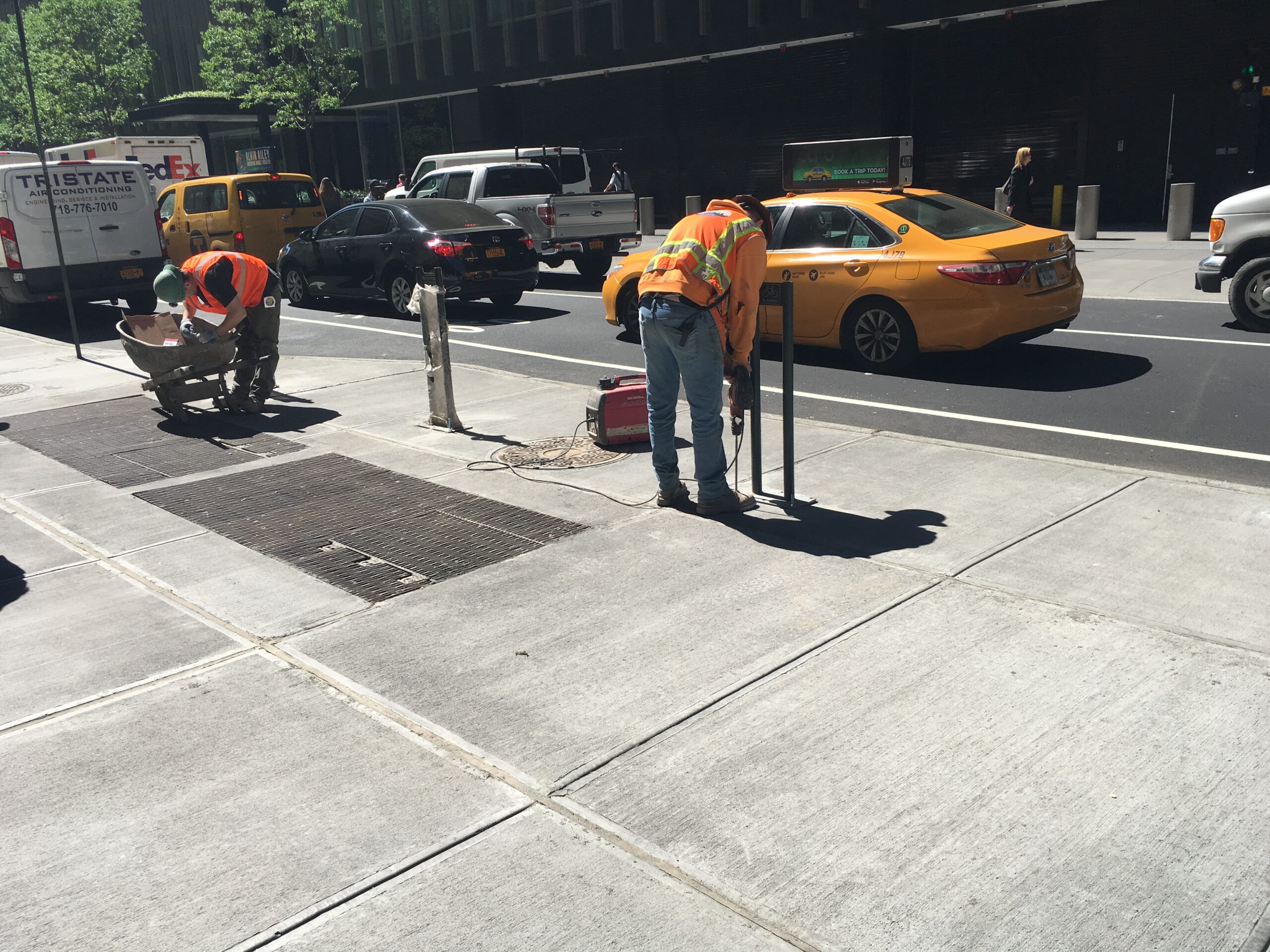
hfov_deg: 61.7
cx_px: 635
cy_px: 476
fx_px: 1064
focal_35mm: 29
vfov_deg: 48.2
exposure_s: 1/1115
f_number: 2.2
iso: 25
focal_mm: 4.15
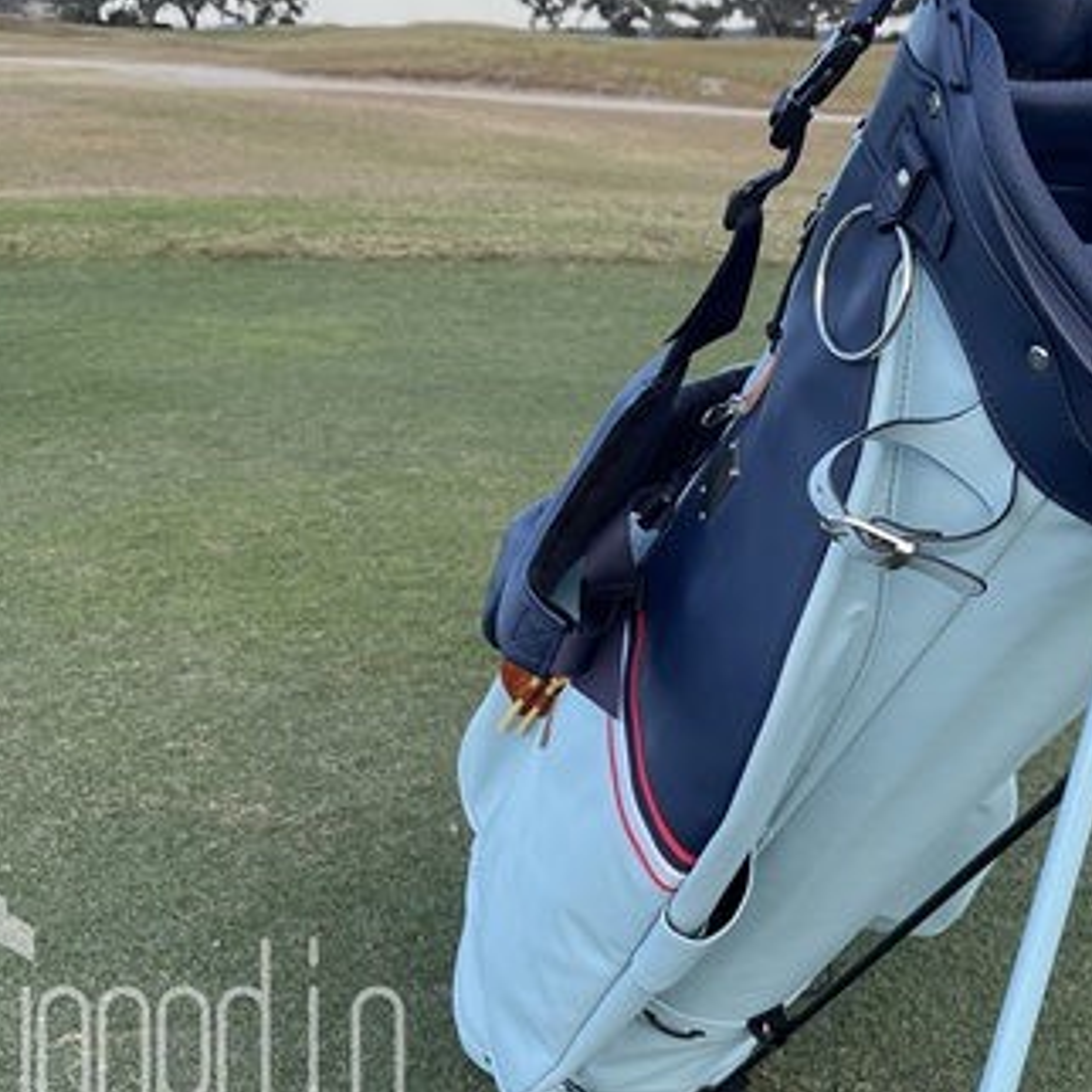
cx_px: 933
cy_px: 488
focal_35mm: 45
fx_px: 1606
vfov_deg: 37.5
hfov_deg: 35.8
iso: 32
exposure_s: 1/602
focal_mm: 4.2
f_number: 1.6
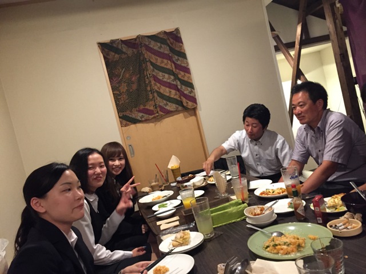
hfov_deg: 61.7
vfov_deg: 48.2
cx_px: 183
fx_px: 307
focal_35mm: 29
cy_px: 137
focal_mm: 4.15
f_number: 2.2
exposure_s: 1/15
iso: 250
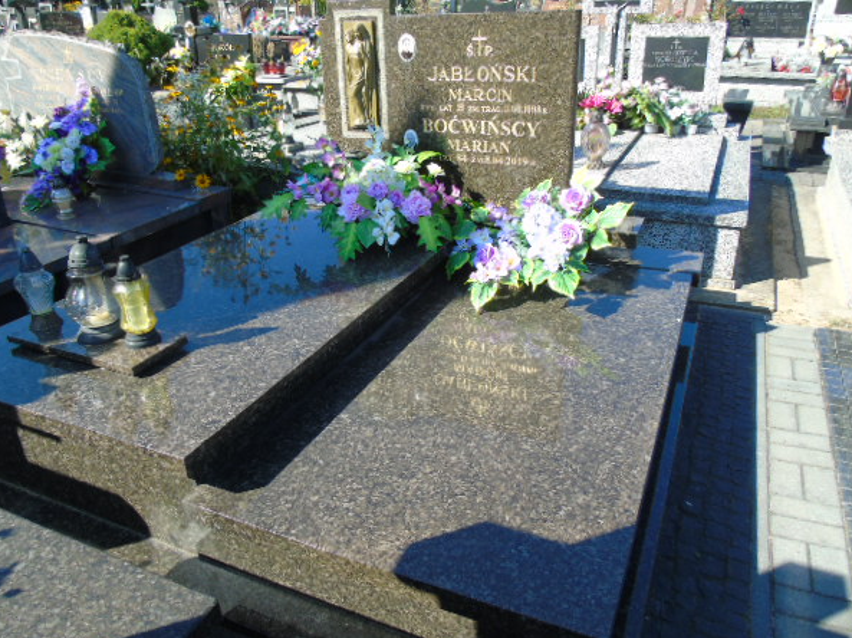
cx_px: 408
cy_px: 310
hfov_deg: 65.3
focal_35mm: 27
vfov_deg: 51.3
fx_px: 664
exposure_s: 1/320
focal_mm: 4.4
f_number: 3.4
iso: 80
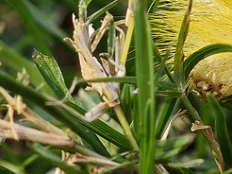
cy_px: 35
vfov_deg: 3.8
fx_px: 2618
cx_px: 307
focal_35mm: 391
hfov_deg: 5.0
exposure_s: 1/271
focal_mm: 12.28
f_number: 1.8
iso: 50
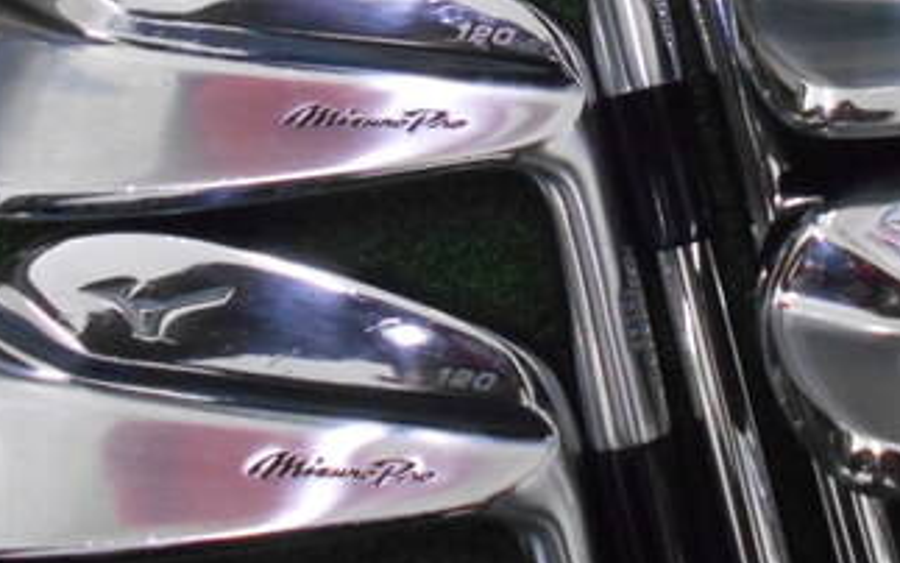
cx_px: 694
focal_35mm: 63
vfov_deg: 19.7
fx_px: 1546
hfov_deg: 31.8
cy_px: -70
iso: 800
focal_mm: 5.1
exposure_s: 1/125
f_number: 3.4
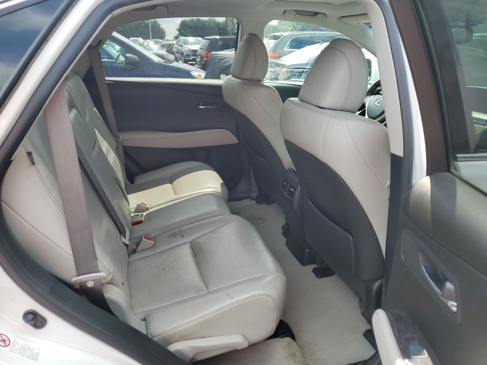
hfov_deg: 67.3
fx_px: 366
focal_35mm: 26
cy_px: 182
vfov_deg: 53.1
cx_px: 244
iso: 50
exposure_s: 1/714
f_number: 1.5
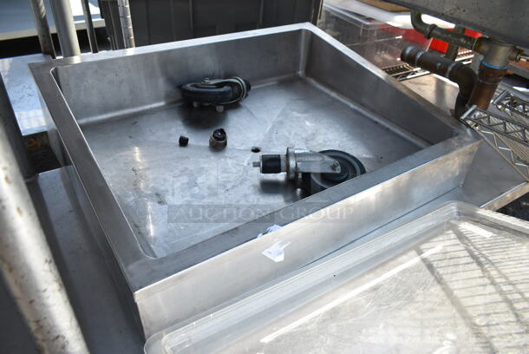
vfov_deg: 48.0
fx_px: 397
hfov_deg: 67.3
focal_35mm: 27
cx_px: 264
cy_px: 177
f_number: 5
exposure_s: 1/100
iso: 100
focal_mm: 18
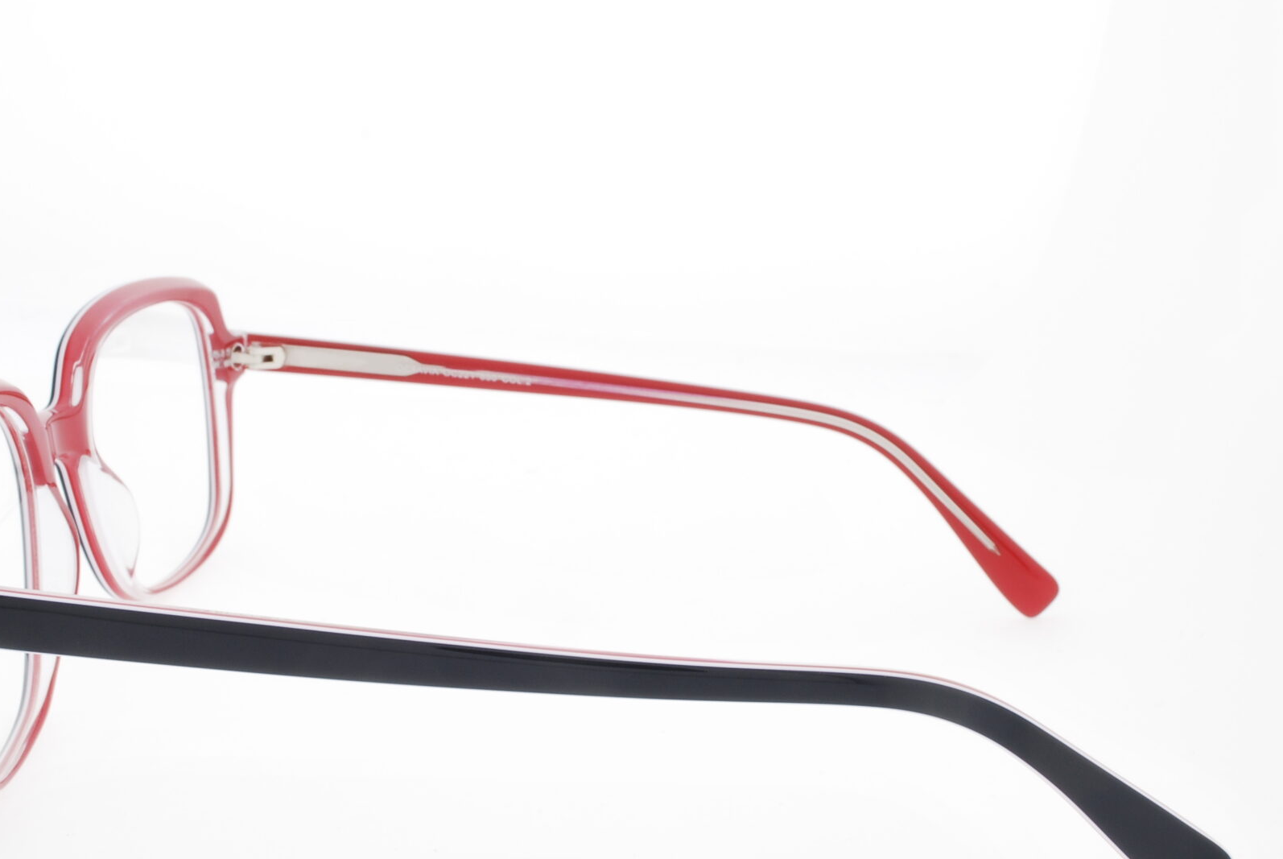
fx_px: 1891
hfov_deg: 37.4
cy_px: 518
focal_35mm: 53
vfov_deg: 25.5
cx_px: 536
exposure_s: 1/20
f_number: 20
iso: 100
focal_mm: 22
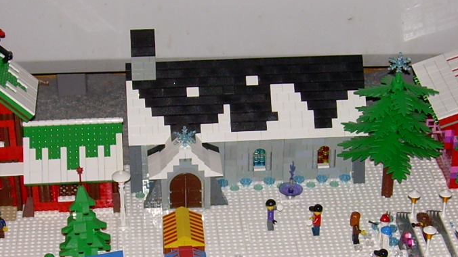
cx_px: 244
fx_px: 1190
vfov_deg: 12.3
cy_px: 170
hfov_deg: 21.8
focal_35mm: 98
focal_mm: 6.3
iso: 50
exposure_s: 1/60
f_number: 2.8
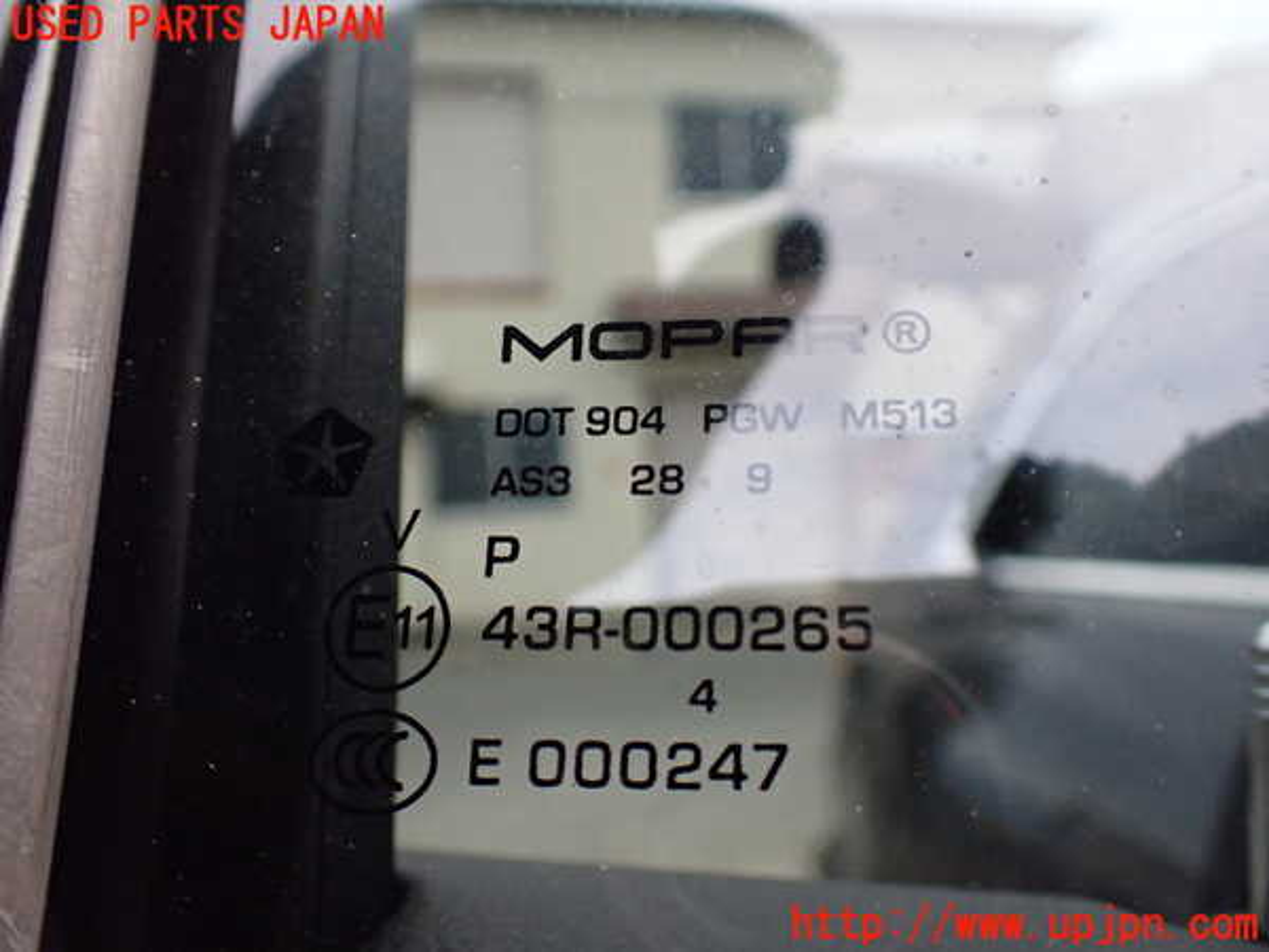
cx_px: 634
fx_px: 1100
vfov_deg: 46.8
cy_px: 476
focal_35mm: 30
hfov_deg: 60.0
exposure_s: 1/125
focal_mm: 5.4
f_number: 2.3
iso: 640
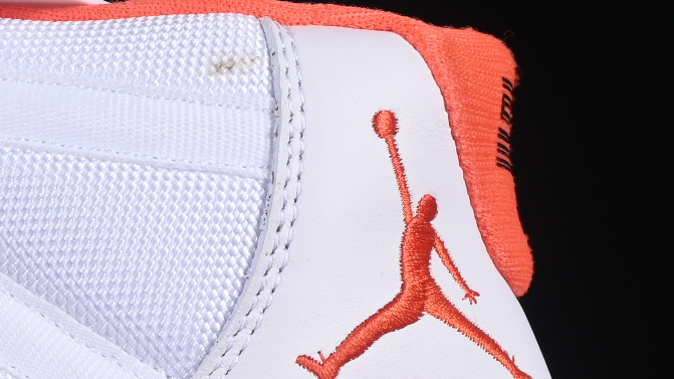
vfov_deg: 3.7
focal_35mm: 326
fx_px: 5825
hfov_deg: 6.5
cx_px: -351
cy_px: 485
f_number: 8
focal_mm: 50
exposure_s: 1/80
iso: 160
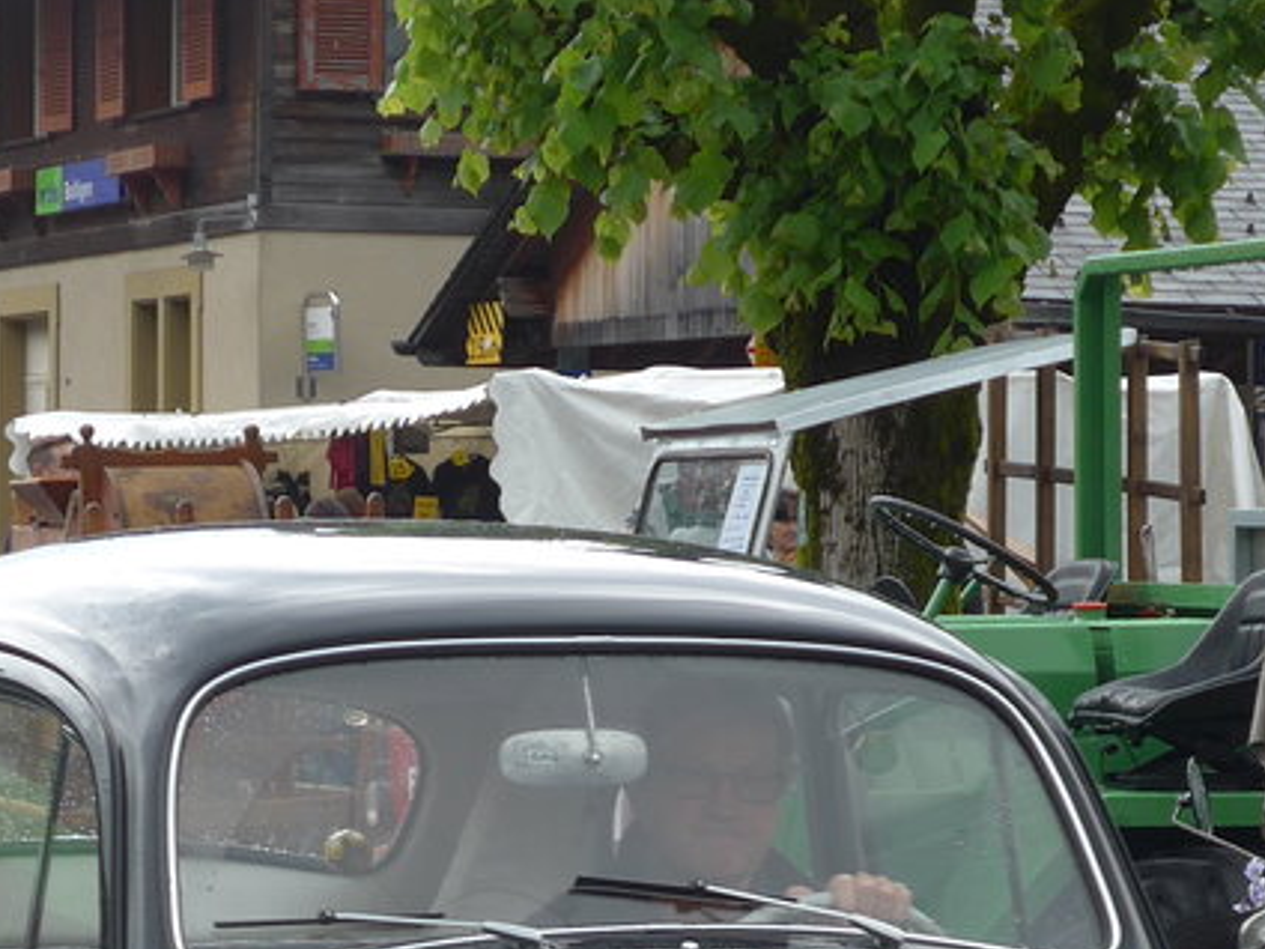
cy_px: 1116
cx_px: 582
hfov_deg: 11.8
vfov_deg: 8.8
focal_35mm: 167
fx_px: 6103
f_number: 3.5
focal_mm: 12
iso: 80
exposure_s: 1/200
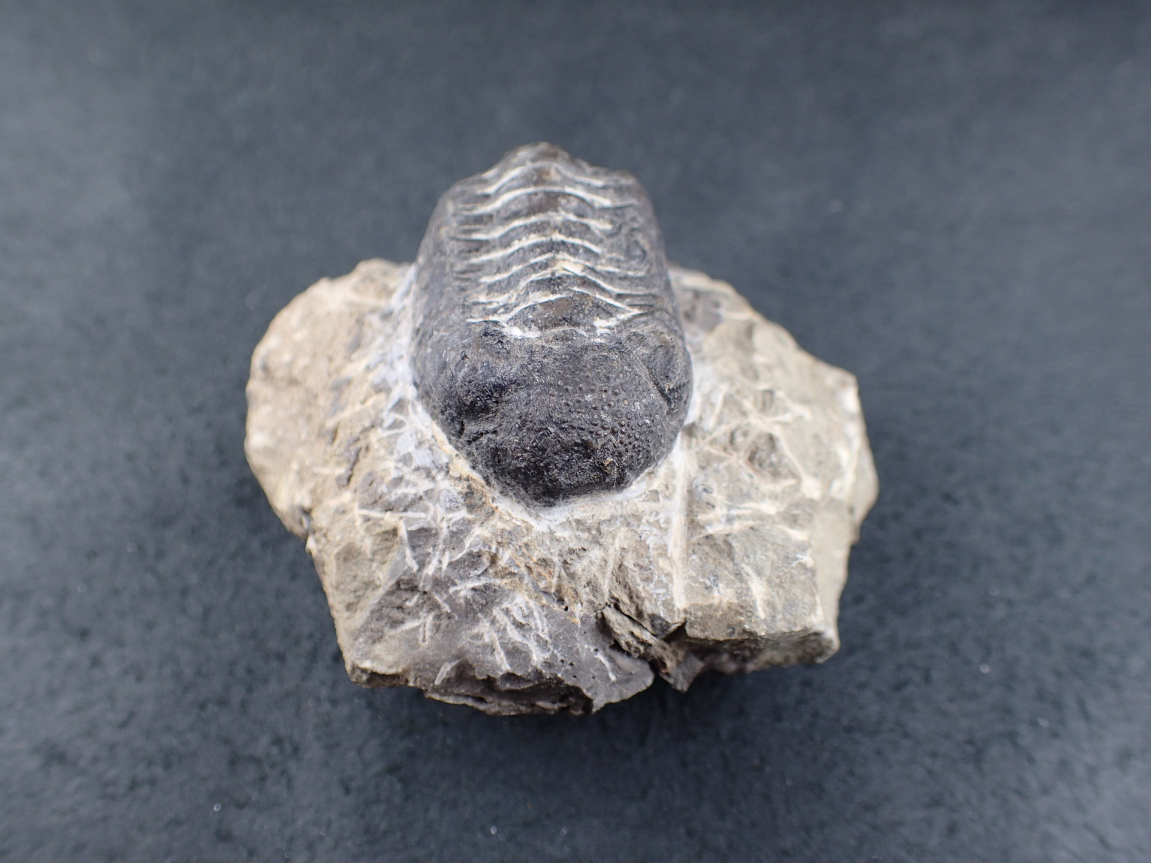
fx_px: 998
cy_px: 432
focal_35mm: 30
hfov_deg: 60.0
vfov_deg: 46.8
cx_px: 576
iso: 100
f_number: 2.3
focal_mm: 5.5
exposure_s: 1/125
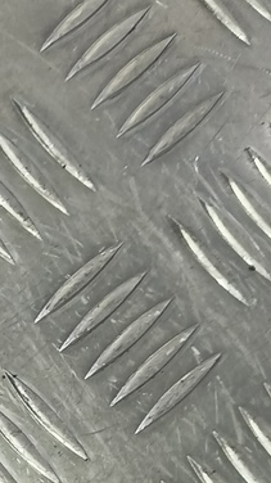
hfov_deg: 11.4
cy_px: 629
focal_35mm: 91
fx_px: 1165
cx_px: -340
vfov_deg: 21.2
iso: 88
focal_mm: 4.11
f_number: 1.6
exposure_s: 1/50
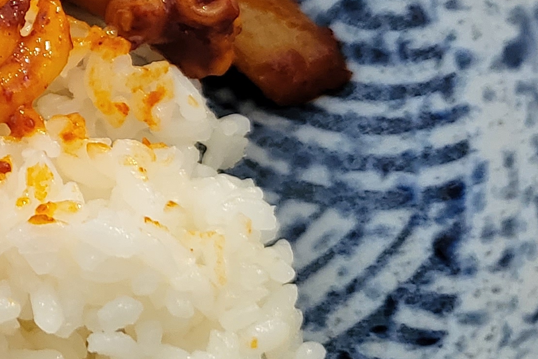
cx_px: -219
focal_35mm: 98
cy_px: 46
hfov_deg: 18.8
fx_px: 1464
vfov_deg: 13.9
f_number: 1.8
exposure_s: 1/40
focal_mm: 4.25
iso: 400
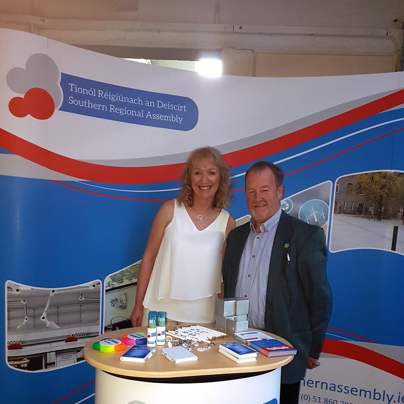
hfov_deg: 52.5
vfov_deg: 51.5
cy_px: 271
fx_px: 409
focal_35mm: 31
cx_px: 204
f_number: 1.7
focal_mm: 4.2
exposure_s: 1/50
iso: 160
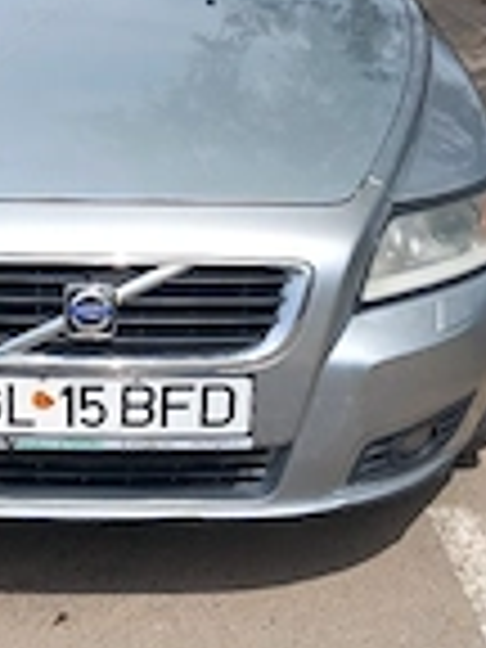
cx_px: 68
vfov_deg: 25.4
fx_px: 1404
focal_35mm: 75
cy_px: 108
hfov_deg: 19.4
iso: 20
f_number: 1.8
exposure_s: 1/625
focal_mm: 4
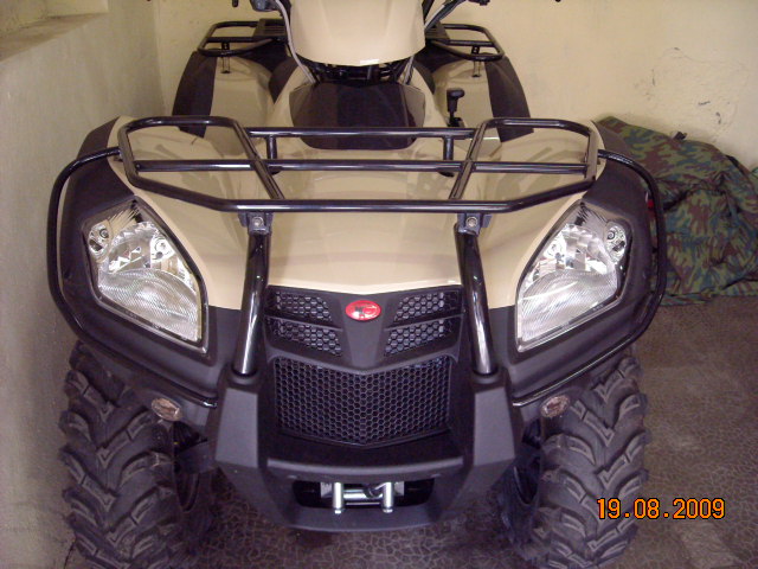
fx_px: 766
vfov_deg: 40.7
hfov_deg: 52.6
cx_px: 379
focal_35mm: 35
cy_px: 284
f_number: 2.8
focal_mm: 5.7
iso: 400
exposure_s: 1/40
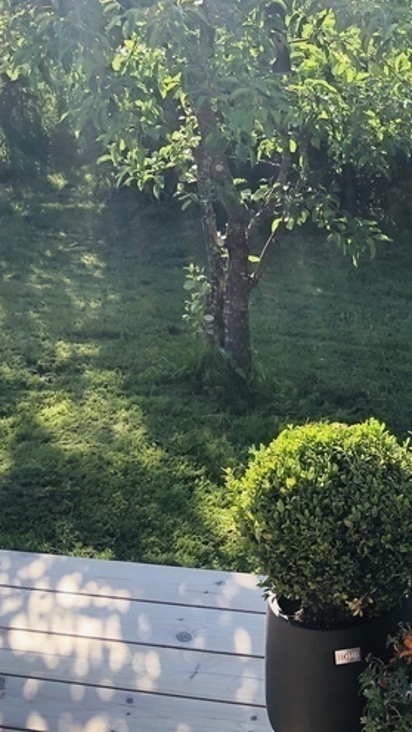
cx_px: 507
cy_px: 413
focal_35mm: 63
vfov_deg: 33.3
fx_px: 1224
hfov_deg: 18.1
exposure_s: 1/539
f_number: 1.8
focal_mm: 3.99
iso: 20
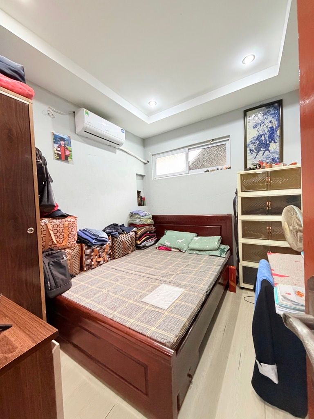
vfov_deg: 102.1
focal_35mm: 14
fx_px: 169
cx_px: 157
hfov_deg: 85.7
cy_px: 210
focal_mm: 2.22
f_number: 2.2
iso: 500
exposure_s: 1/50
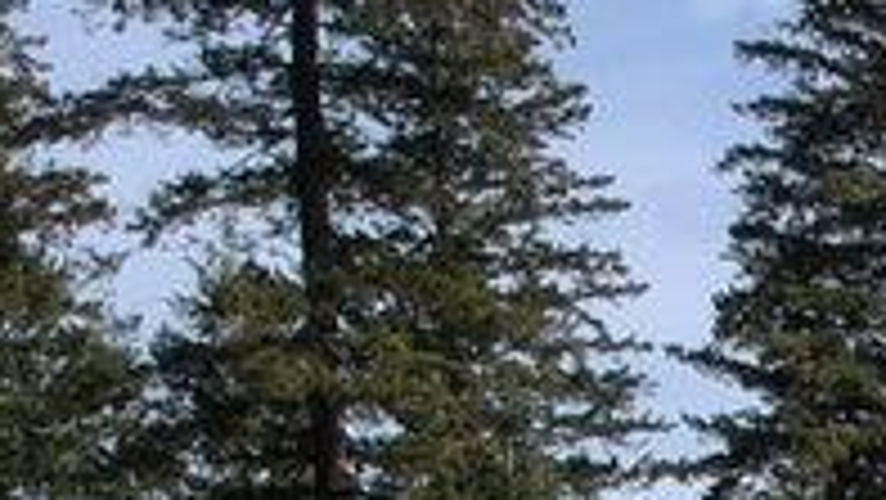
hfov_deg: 15.8
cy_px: 1423
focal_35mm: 118
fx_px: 2773
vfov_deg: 8.7
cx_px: 1536
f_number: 2.6
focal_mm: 4.49
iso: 101
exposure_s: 1/1250
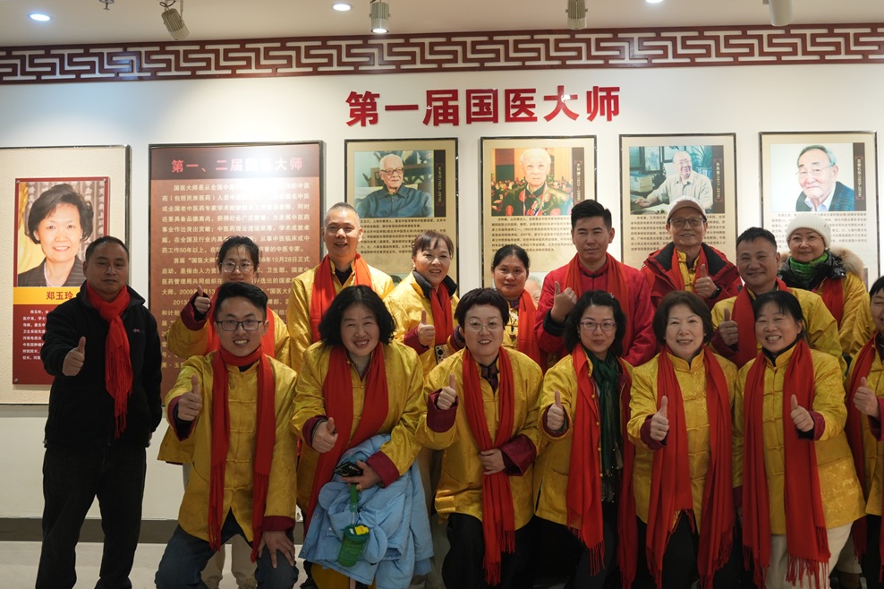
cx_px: 489
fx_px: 835
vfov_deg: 38.8
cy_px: 262
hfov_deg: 55.7
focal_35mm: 34
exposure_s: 1/100
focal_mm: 28
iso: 500
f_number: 3.5
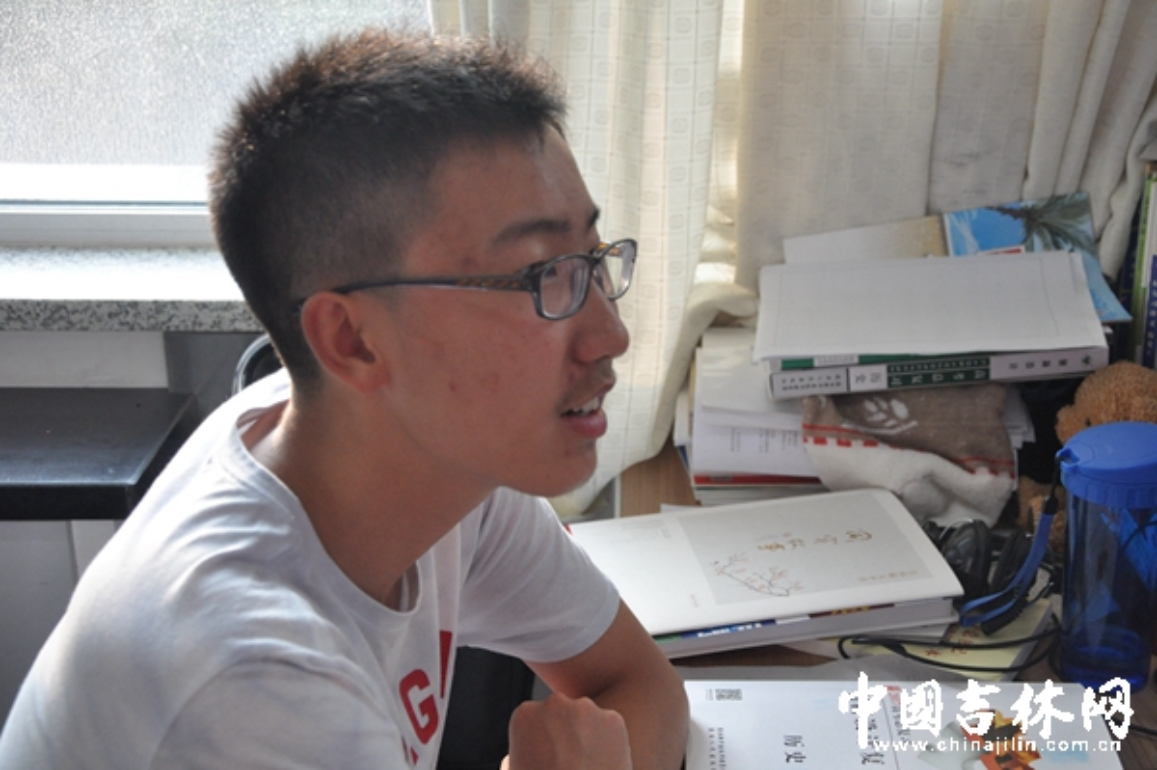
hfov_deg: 35.1
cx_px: 578
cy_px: 385
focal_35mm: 57
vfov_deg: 23.7
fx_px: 1830
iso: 1000
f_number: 4.5
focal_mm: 38
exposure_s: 1/250
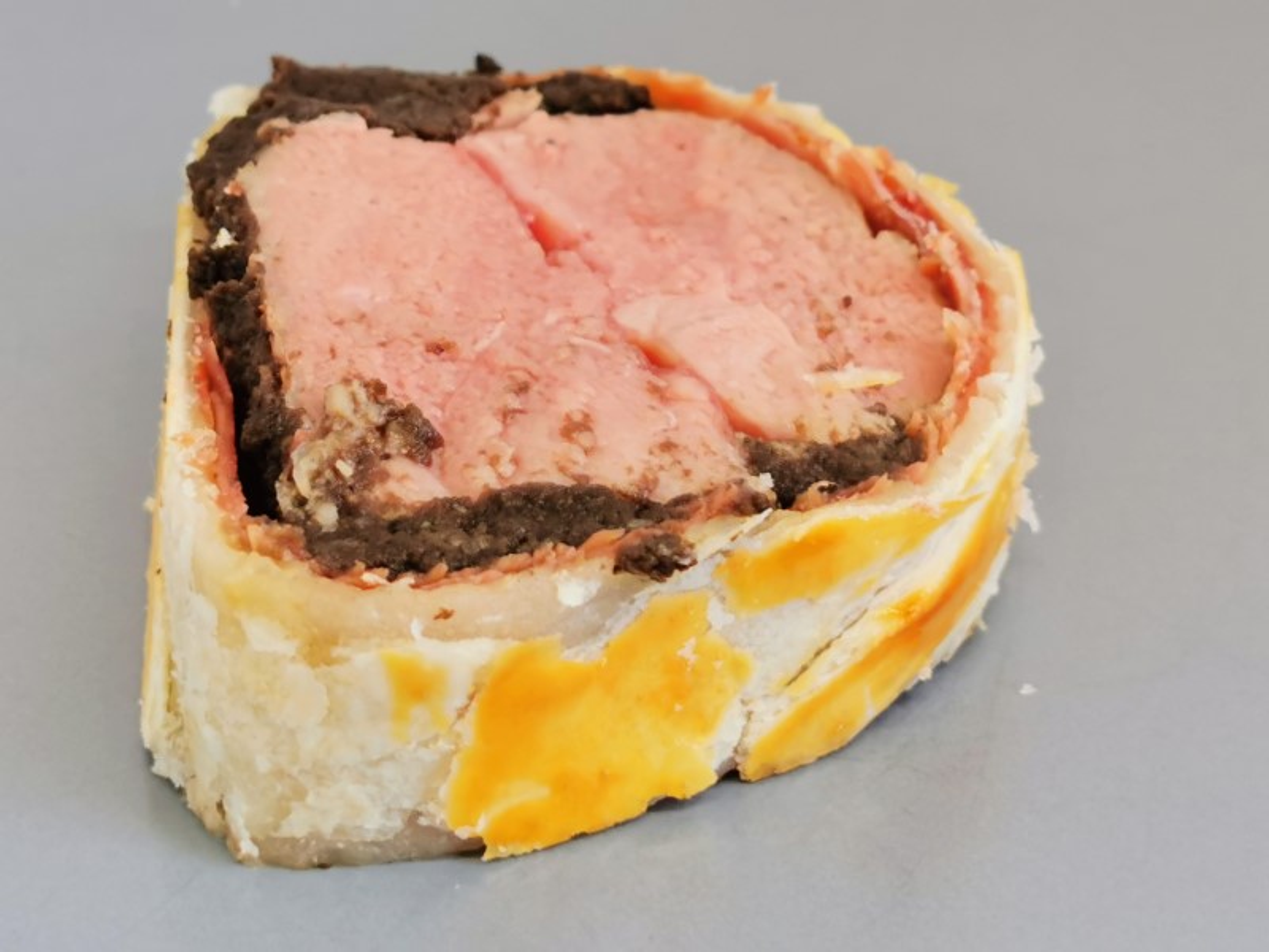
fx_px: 3116
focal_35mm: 85
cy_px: 476
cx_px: 634
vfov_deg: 17.4
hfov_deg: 23.0
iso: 64
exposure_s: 1/100
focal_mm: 5.56
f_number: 1.6
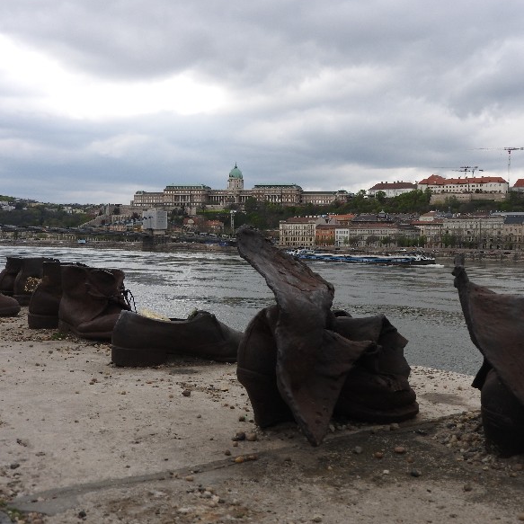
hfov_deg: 41.8
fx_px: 685
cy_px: 257
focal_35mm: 40
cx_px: 301
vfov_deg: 41.9
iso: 100
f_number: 3.6
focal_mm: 5.9
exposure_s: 1/500
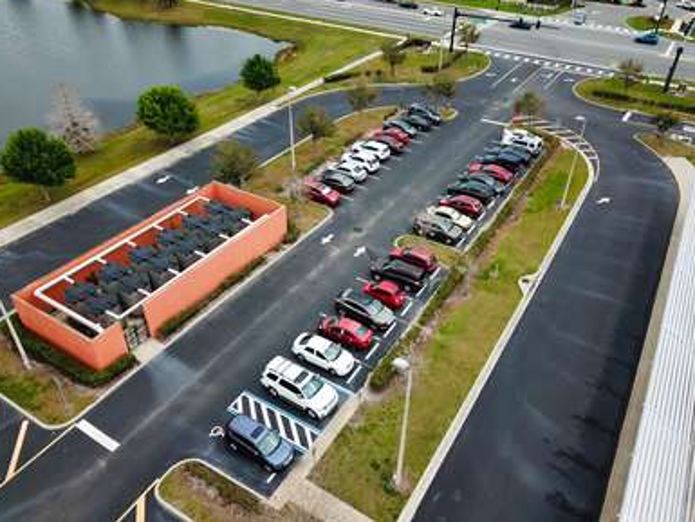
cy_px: 253
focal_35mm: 27
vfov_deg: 51.4
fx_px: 542
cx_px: 339
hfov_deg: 65.3
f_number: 2.2
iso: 100
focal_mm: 4.73
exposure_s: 1/654
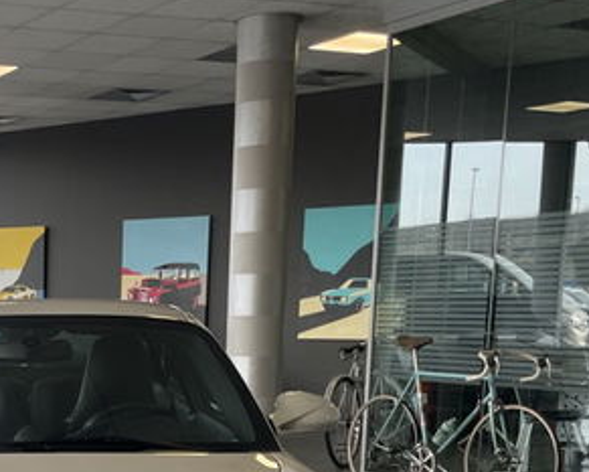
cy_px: 539
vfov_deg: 21.5
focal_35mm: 67
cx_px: -51
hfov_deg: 26.2
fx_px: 1168
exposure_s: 1/198
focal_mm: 4.2
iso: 32
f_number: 1.6
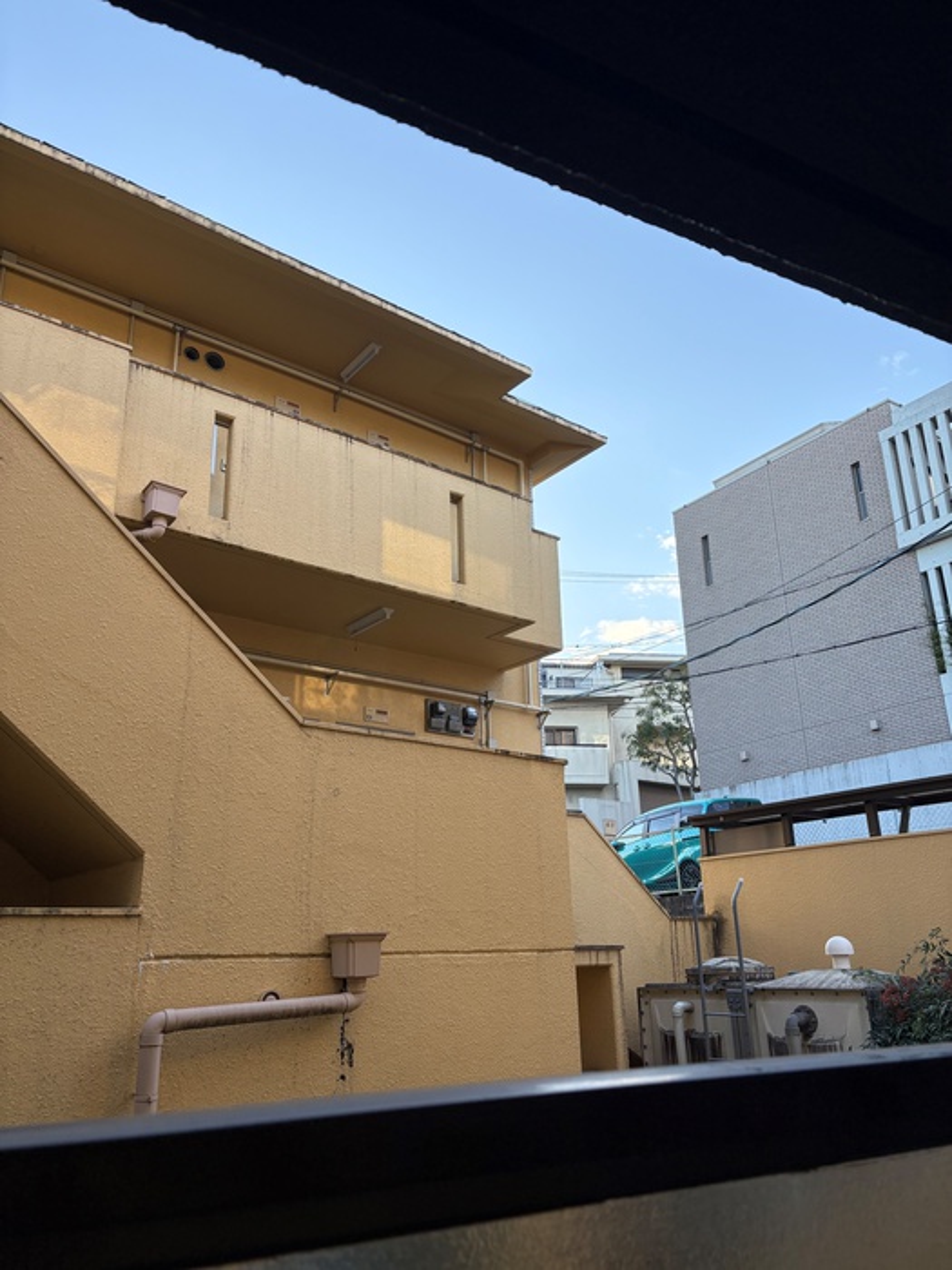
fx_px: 953
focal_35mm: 26
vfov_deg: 67.3
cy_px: 635
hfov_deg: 53.1
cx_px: 476
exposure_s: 1/830
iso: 64
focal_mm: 5.96
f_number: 1.6
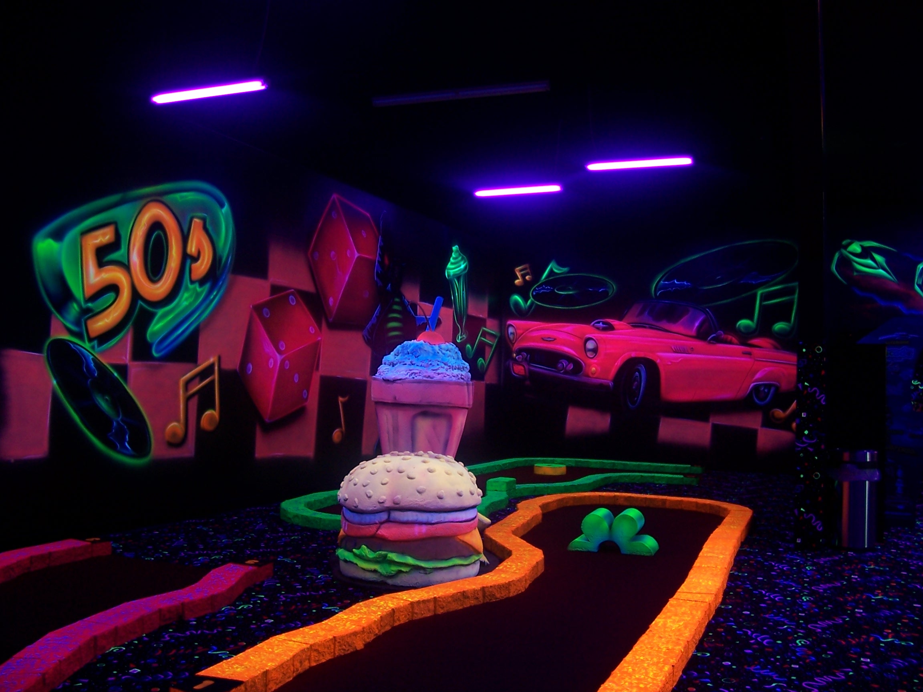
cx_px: 462
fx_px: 907
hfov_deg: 54.0
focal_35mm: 34
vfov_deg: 41.8
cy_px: 346
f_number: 2.7
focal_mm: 5.6
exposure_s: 1/2
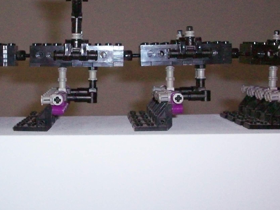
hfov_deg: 28.4
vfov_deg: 21.6
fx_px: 550
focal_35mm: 68
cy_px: 87
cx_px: 103
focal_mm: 6.2
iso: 400
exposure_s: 1/128
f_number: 2.8
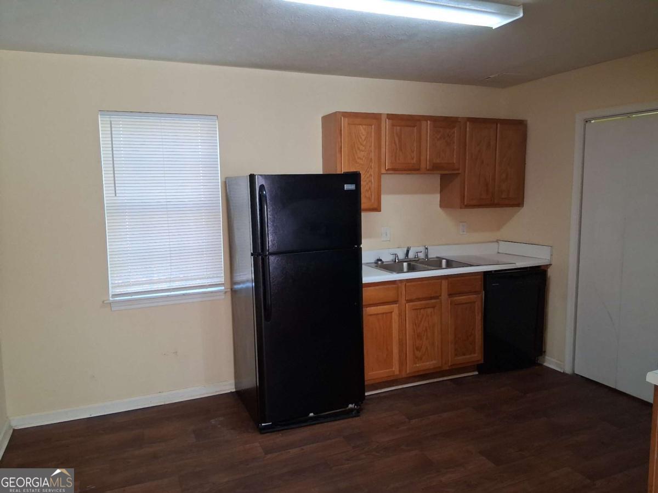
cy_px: 246
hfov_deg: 67.3
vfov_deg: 53.1
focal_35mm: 26
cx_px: 329
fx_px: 494
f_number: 1.8
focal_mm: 3.98
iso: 320
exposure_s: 1/120
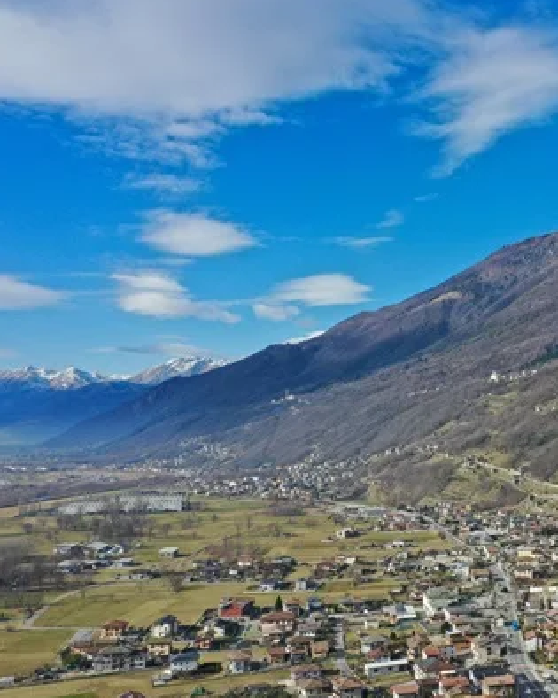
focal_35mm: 40
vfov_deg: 45.8
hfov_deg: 35.0
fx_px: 826
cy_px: 349
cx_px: 510
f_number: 6.3
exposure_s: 1/500
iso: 100
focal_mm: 10.26
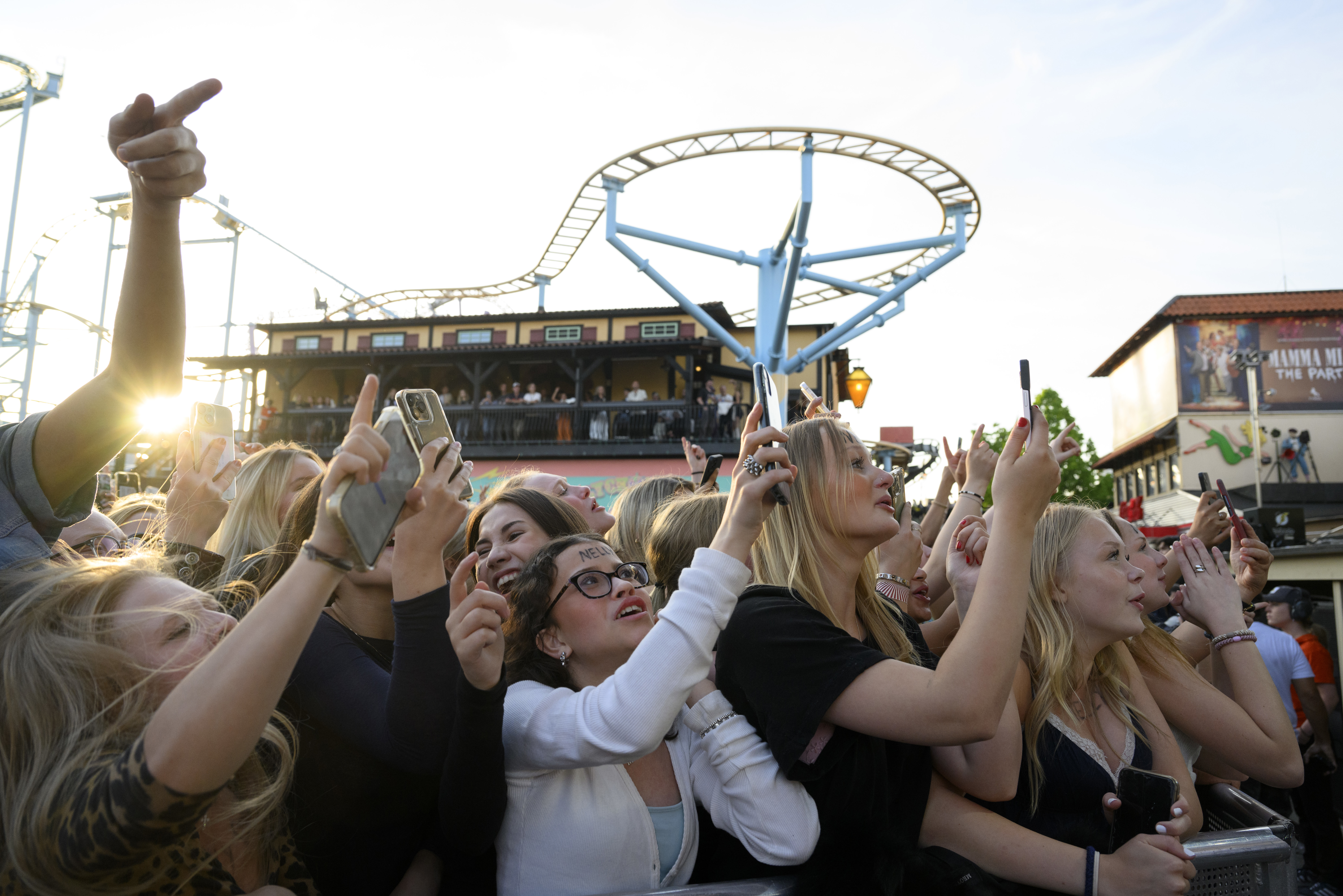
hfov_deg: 73.7
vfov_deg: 53.1
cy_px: 448
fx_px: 895
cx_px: 672
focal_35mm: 24
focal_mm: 24
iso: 1000
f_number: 4.5
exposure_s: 1/800
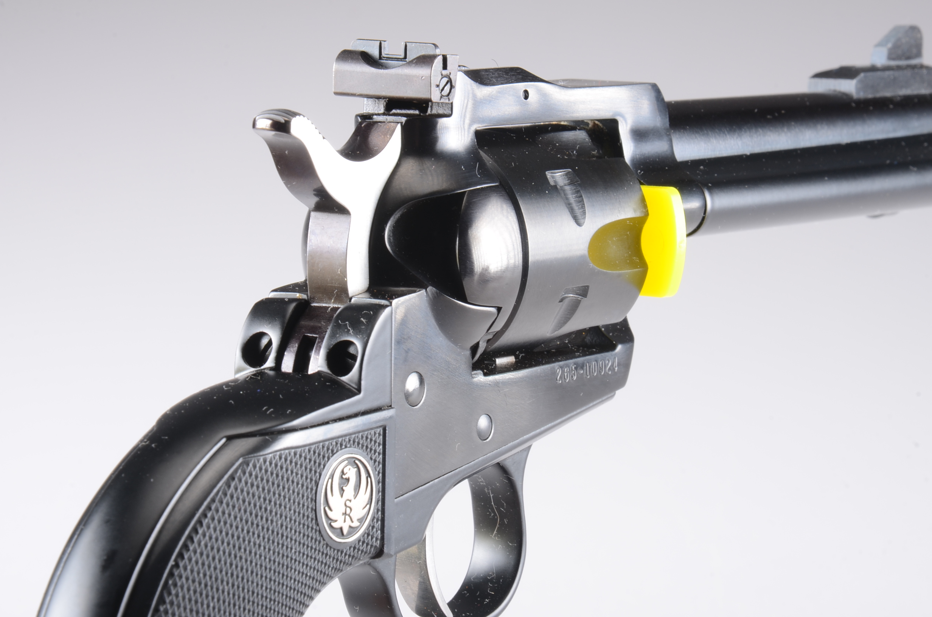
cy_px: 308
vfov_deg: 8.7
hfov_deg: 13.1
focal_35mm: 158
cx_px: 466
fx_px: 4069
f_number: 22
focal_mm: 105
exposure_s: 1/200
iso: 160
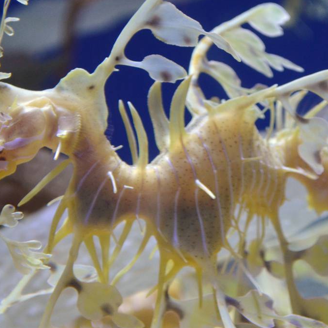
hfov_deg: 10.6
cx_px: 144
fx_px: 1769
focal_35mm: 165
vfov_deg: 10.6
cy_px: 176
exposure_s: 1/50
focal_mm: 55
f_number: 5.6
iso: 800
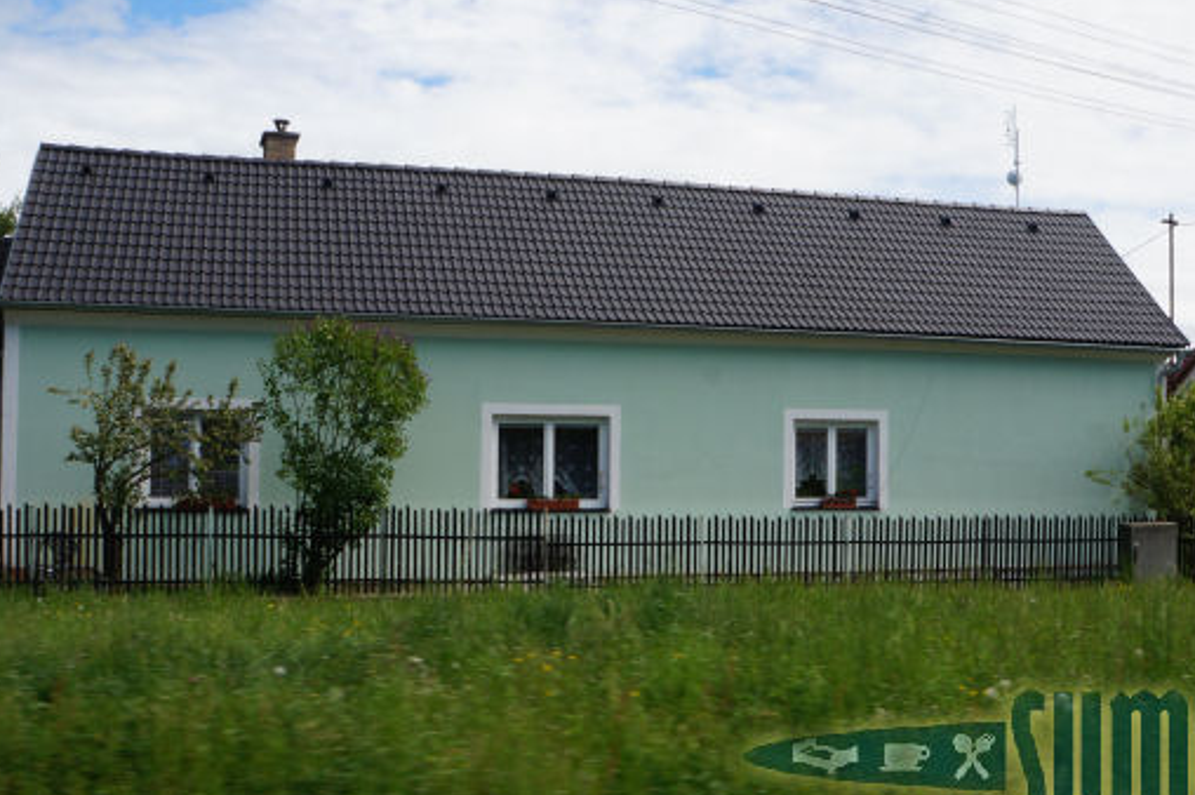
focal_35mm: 36
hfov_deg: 52.6
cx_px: 740
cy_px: 379
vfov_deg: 36.8
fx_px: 1194
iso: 200
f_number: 14
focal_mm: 18
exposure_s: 1/160
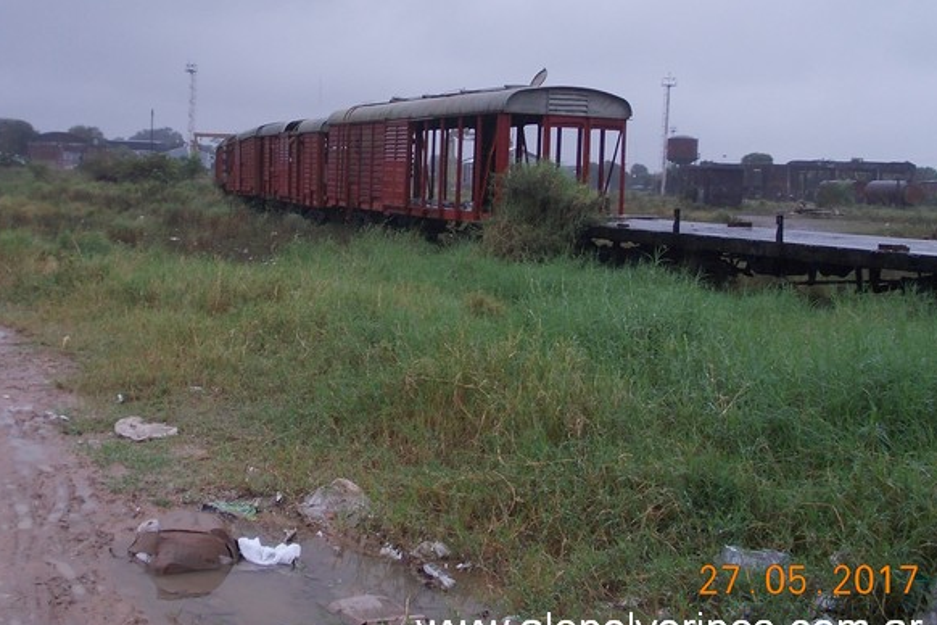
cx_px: 365
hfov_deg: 38.0
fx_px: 1353
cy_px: 227
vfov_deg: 25.9
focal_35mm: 52
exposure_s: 1/125
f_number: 6.2
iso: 80
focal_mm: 5.3
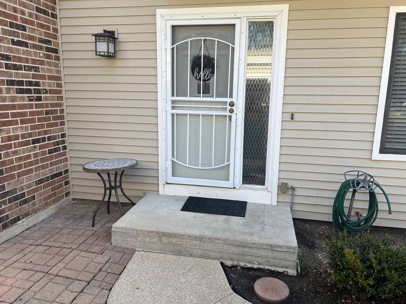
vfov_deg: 53.1
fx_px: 305
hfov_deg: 67.3
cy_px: 152
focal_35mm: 26
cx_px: 203
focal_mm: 5.7
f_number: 1.5
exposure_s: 1/639
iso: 50
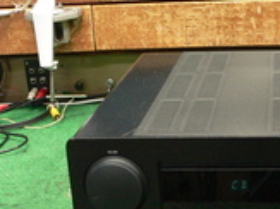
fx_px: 679
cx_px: 227
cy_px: 181
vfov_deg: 17.3
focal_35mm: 84
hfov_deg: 23.0
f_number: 2.8
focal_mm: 6
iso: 200
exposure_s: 1/8
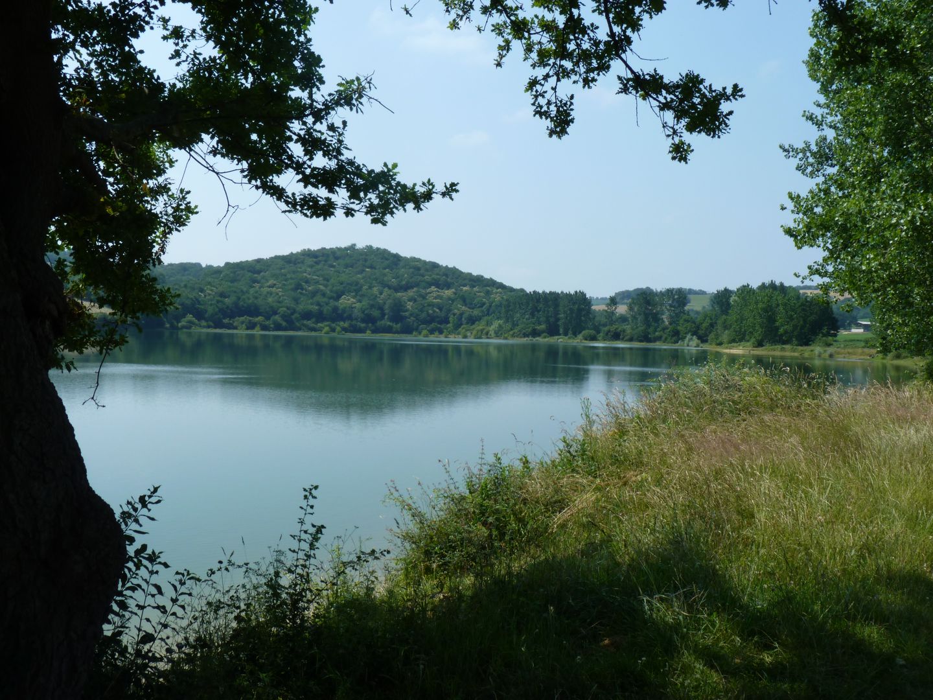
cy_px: 350
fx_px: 997
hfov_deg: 50.1
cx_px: 466
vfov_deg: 38.7
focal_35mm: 37
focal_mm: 6.6
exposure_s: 1/320
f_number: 5.6
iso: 80
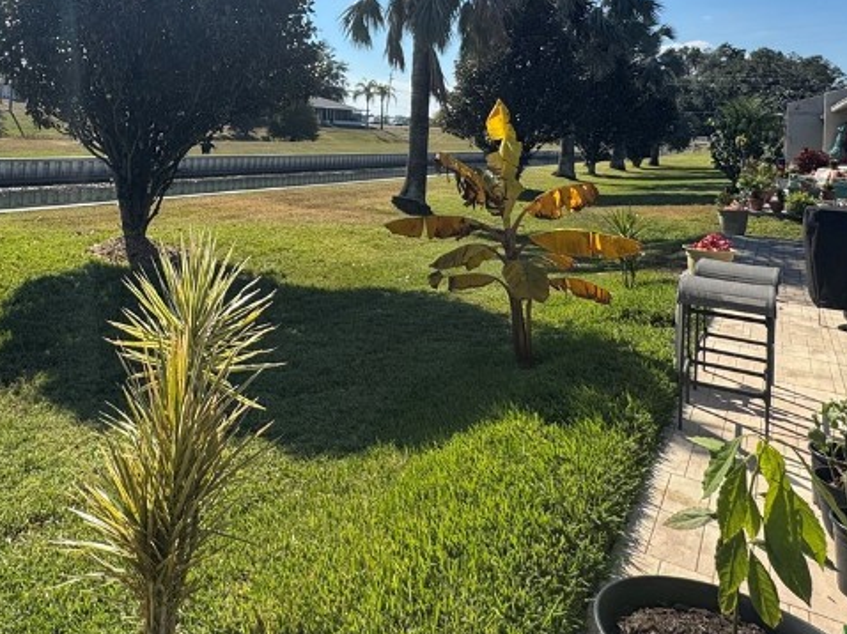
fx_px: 734
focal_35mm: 30
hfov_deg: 57.2
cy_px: 97
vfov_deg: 43.8
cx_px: 218
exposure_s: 1/1748
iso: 40
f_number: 2.2
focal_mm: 2.22
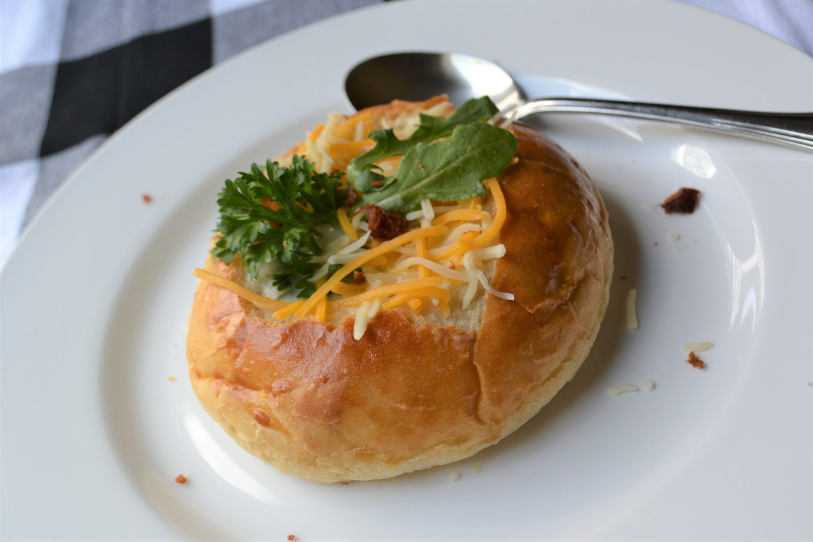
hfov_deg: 49.6
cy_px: 271
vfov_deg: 34.2
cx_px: 406
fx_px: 881
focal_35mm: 39
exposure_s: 1/125
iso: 400
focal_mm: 26
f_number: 5.6
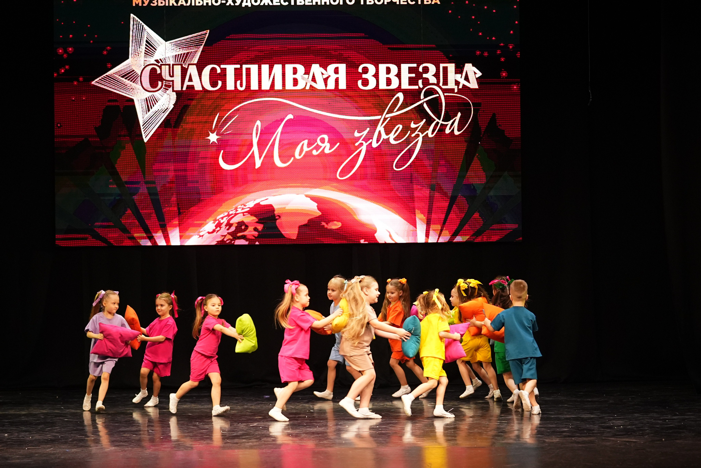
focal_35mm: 105
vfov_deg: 13.0
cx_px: 350
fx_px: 2045
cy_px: 234
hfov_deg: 19.5
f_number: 2.8
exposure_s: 1/400
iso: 2000
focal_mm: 70
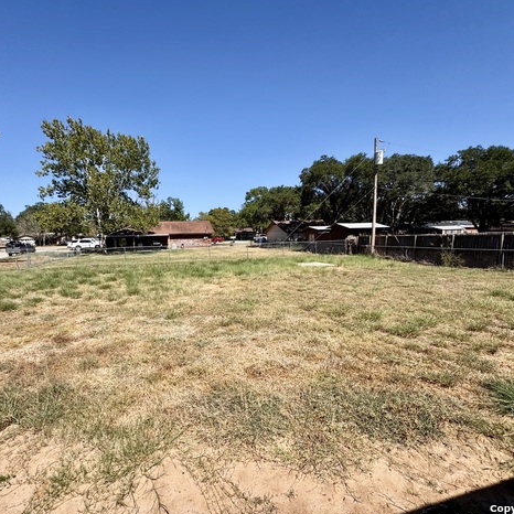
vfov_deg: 84.0
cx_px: 225
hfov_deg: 83.6
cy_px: 264
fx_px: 286
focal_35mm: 17
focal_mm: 2.22
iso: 50
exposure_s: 1/1927
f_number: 2.2
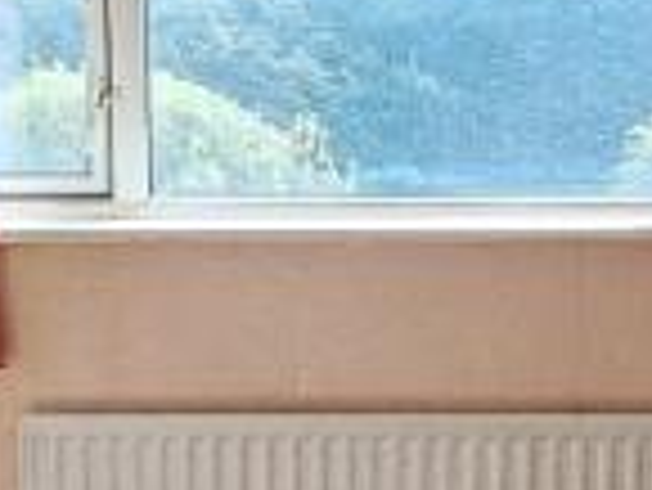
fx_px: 1734
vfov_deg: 16.1
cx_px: 310
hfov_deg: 21.3
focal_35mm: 92
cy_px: 292
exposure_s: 1/101
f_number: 2.2
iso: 50
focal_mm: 1.74
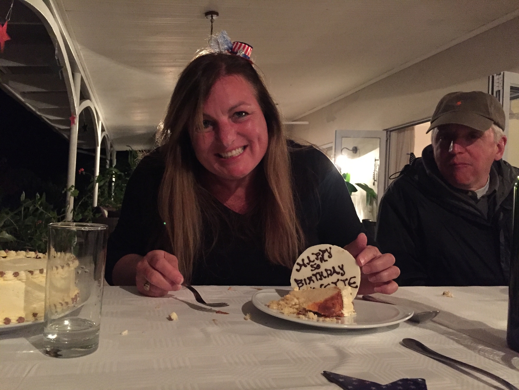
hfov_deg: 61.7
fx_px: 435
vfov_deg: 48.2
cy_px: 195
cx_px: 260
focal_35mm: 29
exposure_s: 1/17
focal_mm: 4.15
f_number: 2.2
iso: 800
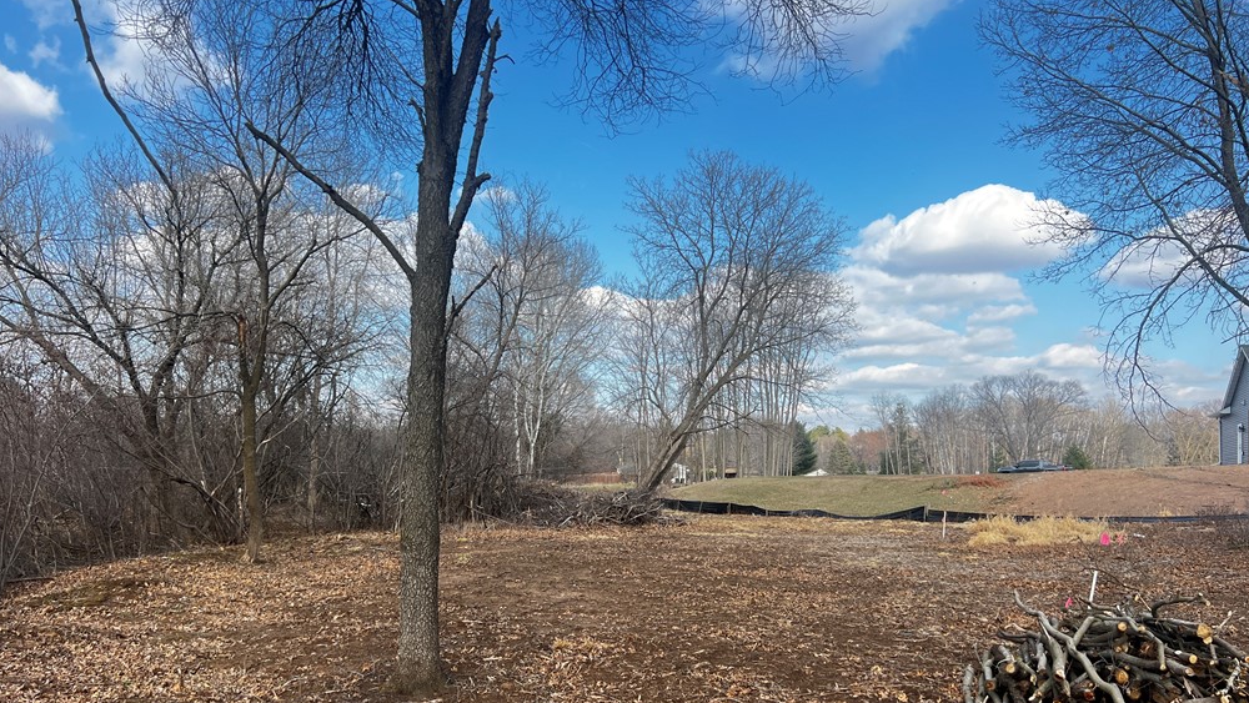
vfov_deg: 39.8
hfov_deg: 66.1
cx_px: 618
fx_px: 961
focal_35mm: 29
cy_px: 456
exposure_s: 1/894
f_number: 1.5
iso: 50
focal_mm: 5.7
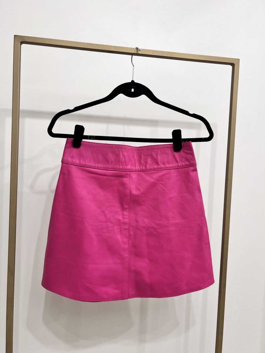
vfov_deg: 67.3
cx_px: 132
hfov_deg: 53.1
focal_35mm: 26
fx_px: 265
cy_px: 176
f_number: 1.5
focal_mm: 5.7
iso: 80
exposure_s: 1/60
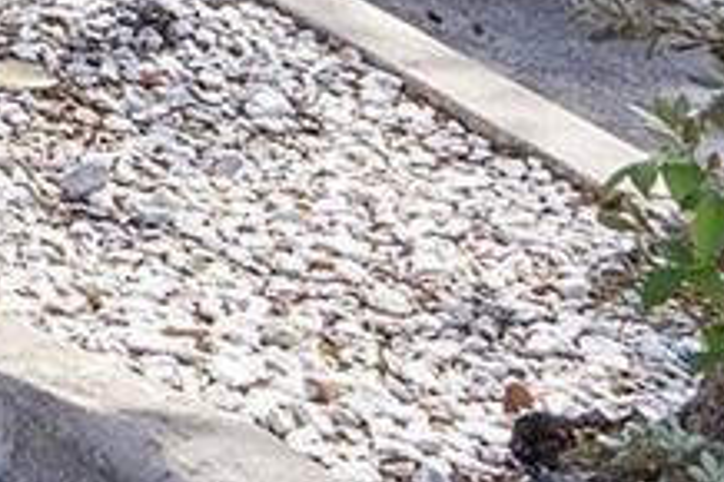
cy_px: -987
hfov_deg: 8.9
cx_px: -1827
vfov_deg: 7.7
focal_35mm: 154
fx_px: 3095
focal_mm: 21
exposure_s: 1/80
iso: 100
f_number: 10
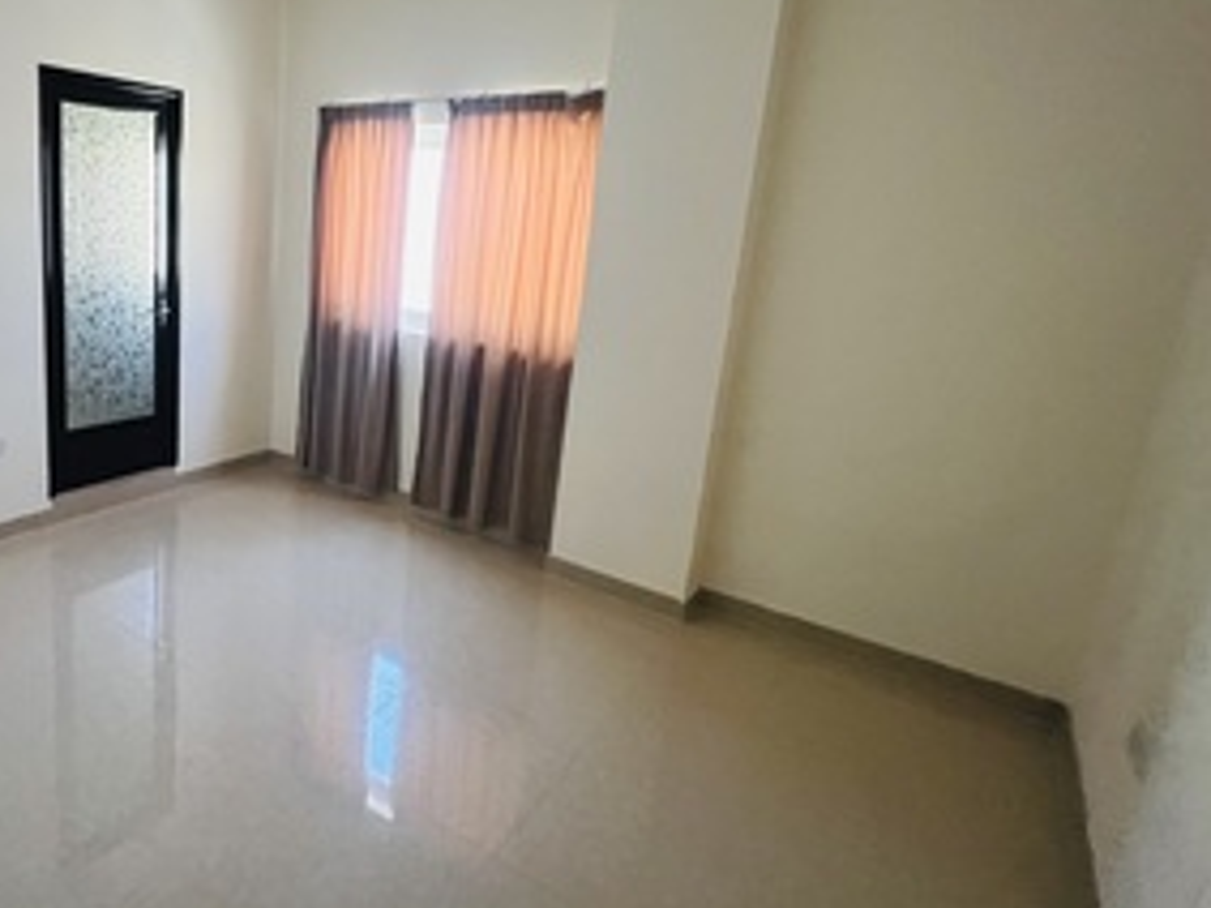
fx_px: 734
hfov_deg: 73.9
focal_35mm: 21
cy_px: 379
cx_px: 315
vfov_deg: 63.0
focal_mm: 1.57
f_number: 1.8
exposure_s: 1/60
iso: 640
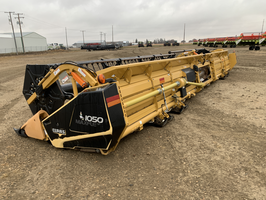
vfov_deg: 53.1
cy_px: 100
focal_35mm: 26
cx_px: 133
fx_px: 200
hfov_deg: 67.3
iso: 64
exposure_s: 1/121
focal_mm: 4.25
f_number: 1.8
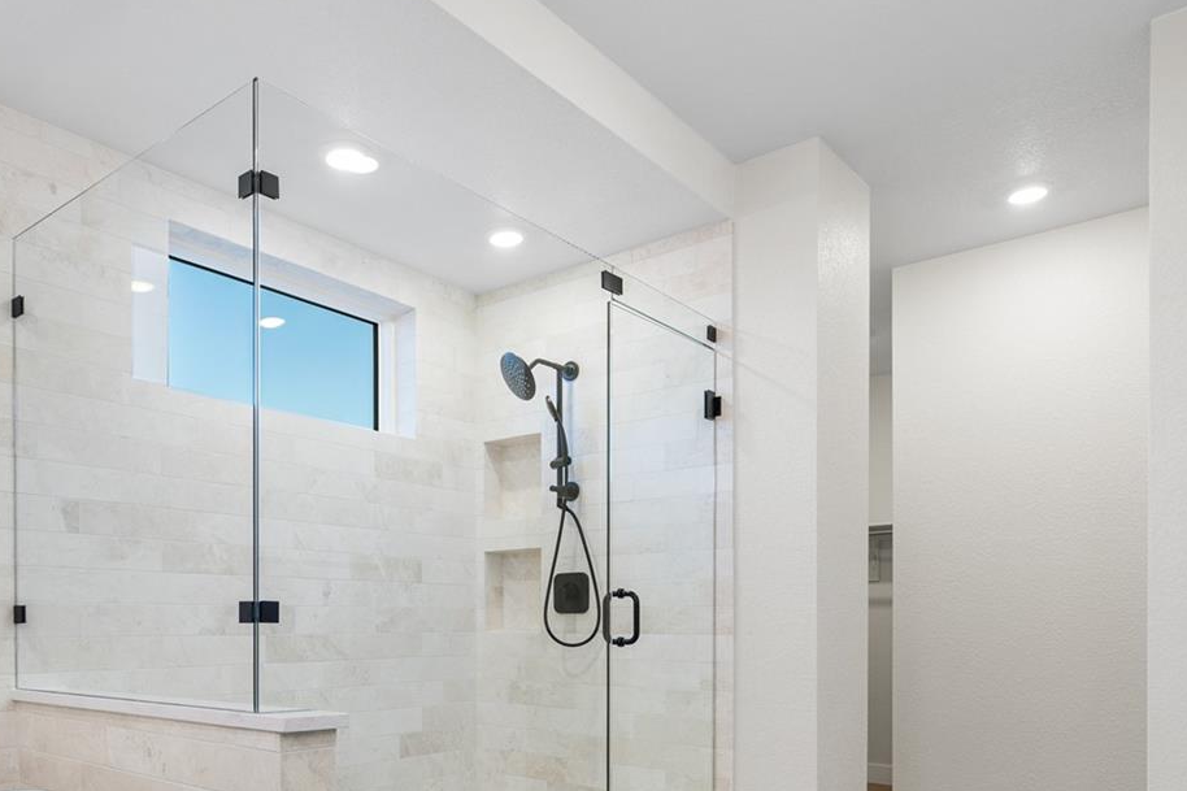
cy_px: 634
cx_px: 422
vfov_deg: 43.0
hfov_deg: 62.7
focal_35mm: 29
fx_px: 952
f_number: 8
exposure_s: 1/4
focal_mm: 16.5
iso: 160
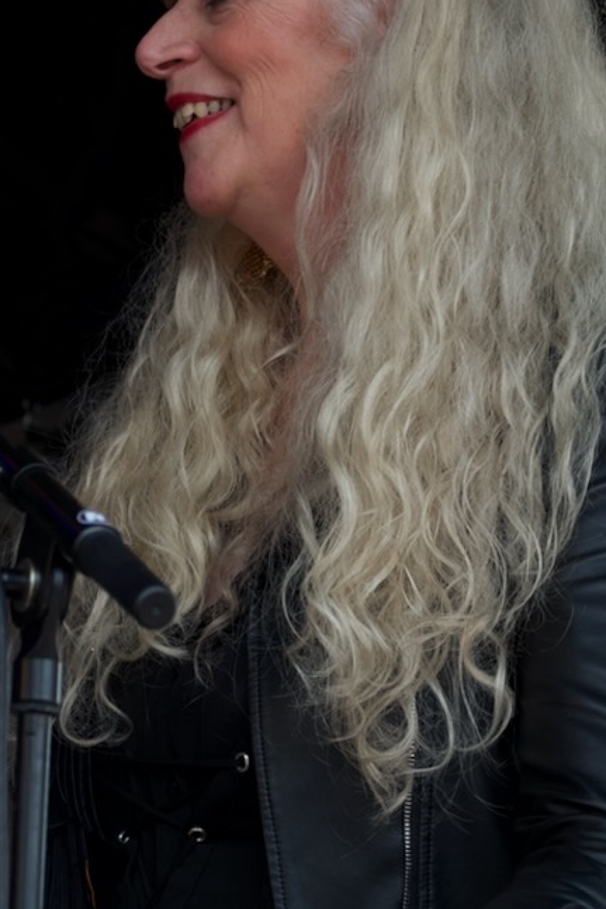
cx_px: 266
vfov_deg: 9.7
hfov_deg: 6.5
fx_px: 5350
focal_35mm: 212
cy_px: 387
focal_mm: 39.42
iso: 100
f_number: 4
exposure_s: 1/125
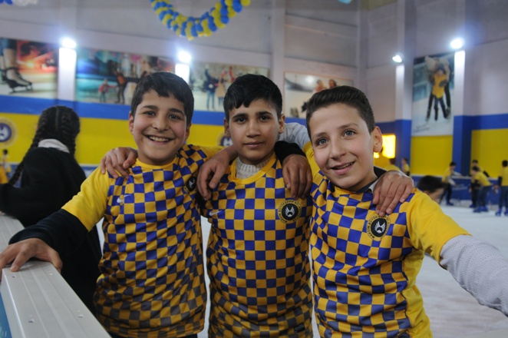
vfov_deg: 36.8
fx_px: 507
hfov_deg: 53.2
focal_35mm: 36
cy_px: 169
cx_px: 254
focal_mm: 24
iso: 400
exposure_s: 1/40
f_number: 3.2
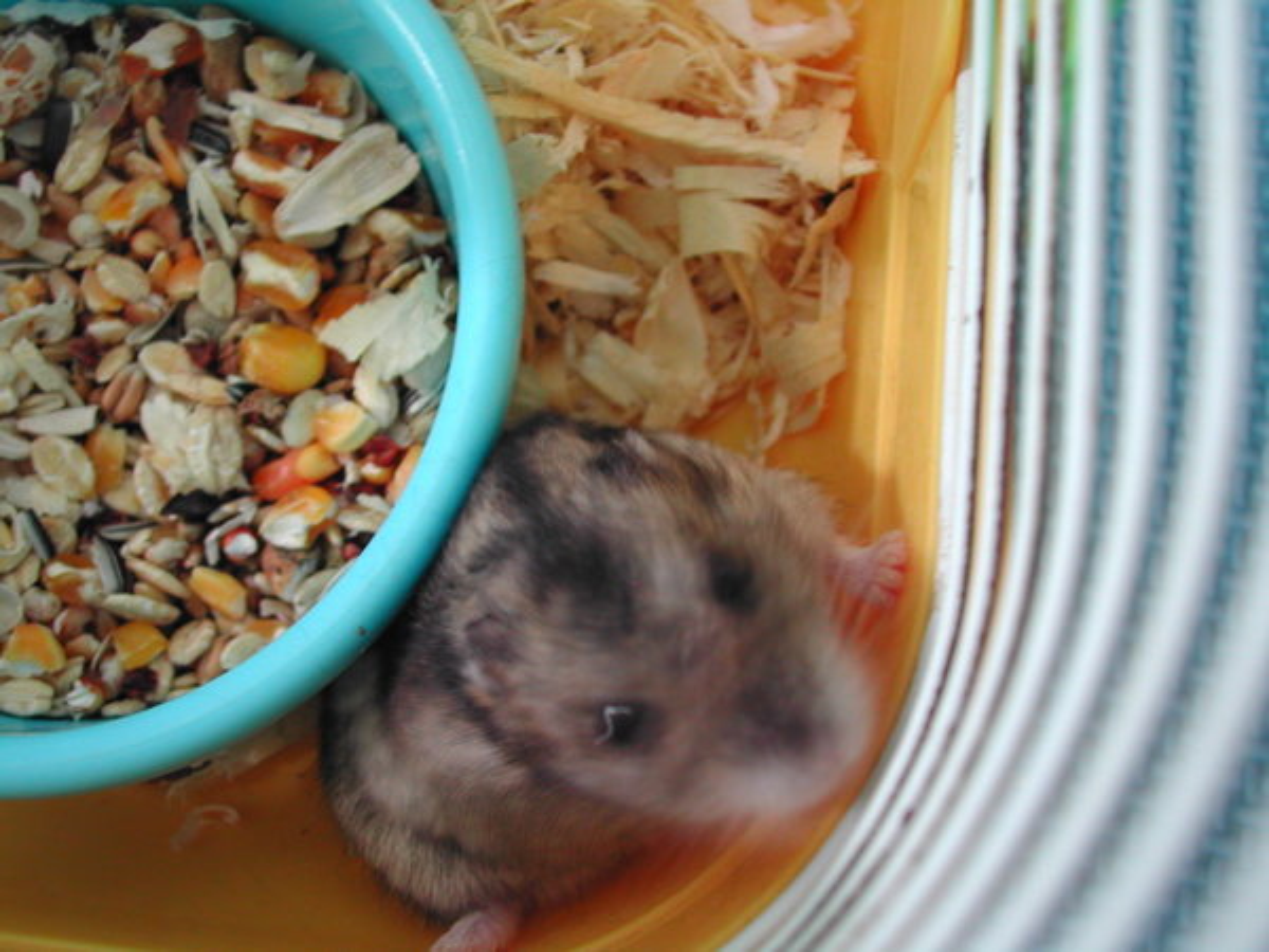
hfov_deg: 44.8
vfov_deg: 34.3
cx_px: 634
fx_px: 1540
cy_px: 476
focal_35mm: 42
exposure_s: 1/4.3
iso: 100
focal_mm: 9
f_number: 2.9
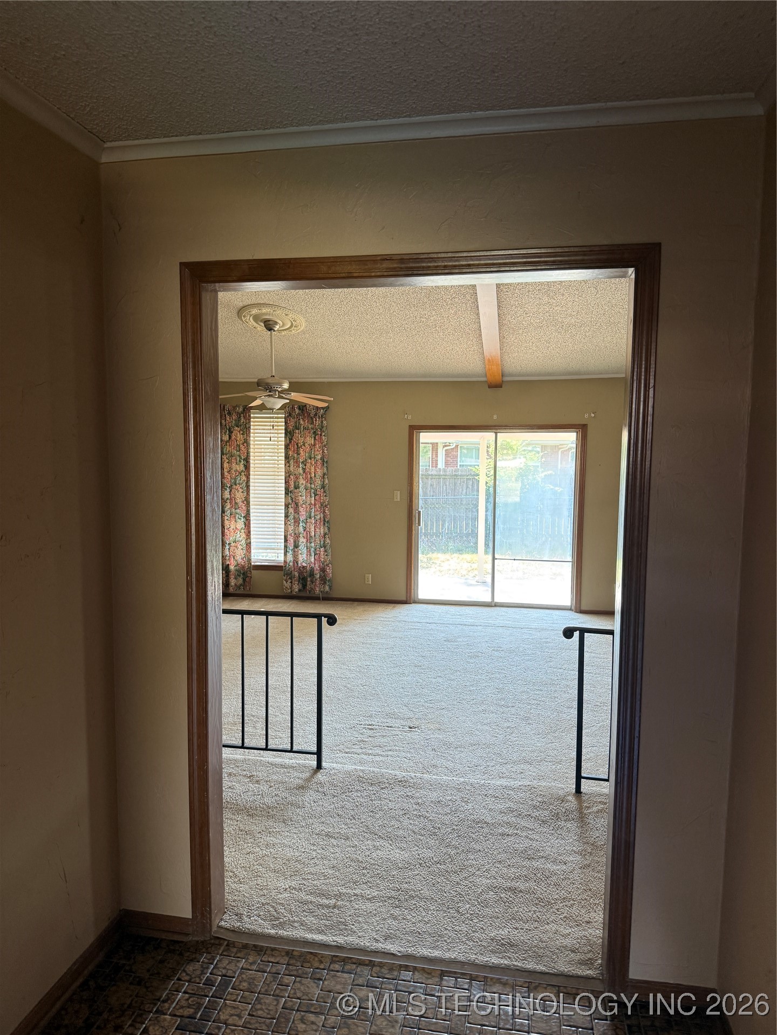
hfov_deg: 56.8
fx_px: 718
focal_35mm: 24
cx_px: 388
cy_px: 518
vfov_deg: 71.6
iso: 160
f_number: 1.78
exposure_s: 1/121
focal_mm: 6.76
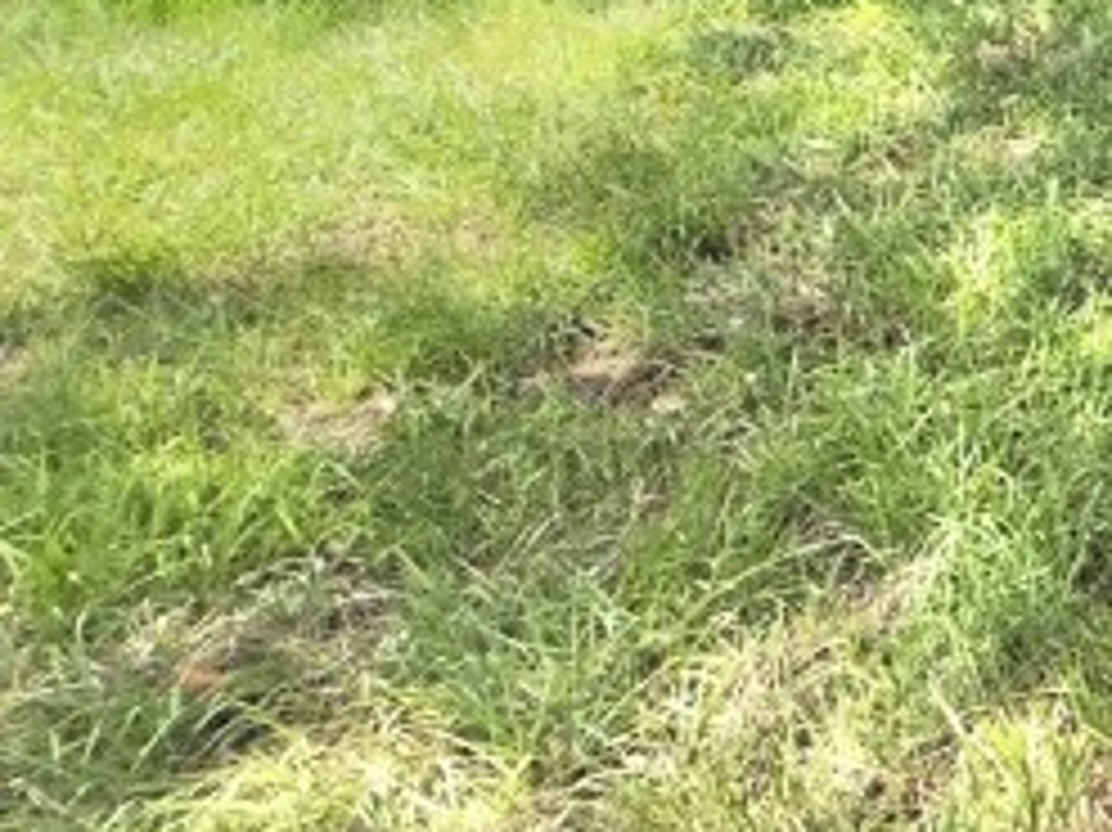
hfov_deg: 21.3
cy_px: -229
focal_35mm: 58
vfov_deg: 22.7
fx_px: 1862
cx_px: 2026
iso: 64
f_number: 2.2
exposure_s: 1/554
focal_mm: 2.22
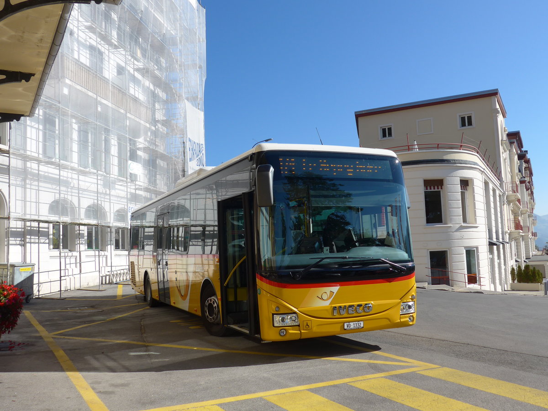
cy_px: 206
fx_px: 538
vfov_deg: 41.8
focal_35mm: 34
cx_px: 274
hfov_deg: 54.0
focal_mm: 7
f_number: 2.8
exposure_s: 1/1600
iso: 80
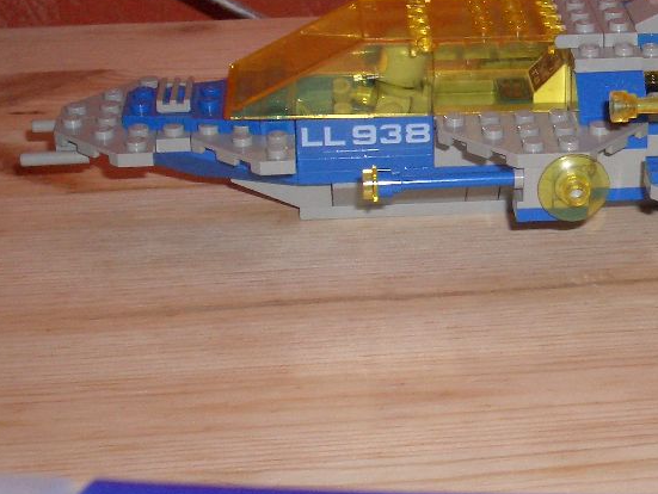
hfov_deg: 21.0
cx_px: 605
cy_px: 97
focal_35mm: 91
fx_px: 1731
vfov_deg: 16.1
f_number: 5
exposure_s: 1/40
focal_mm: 8.2
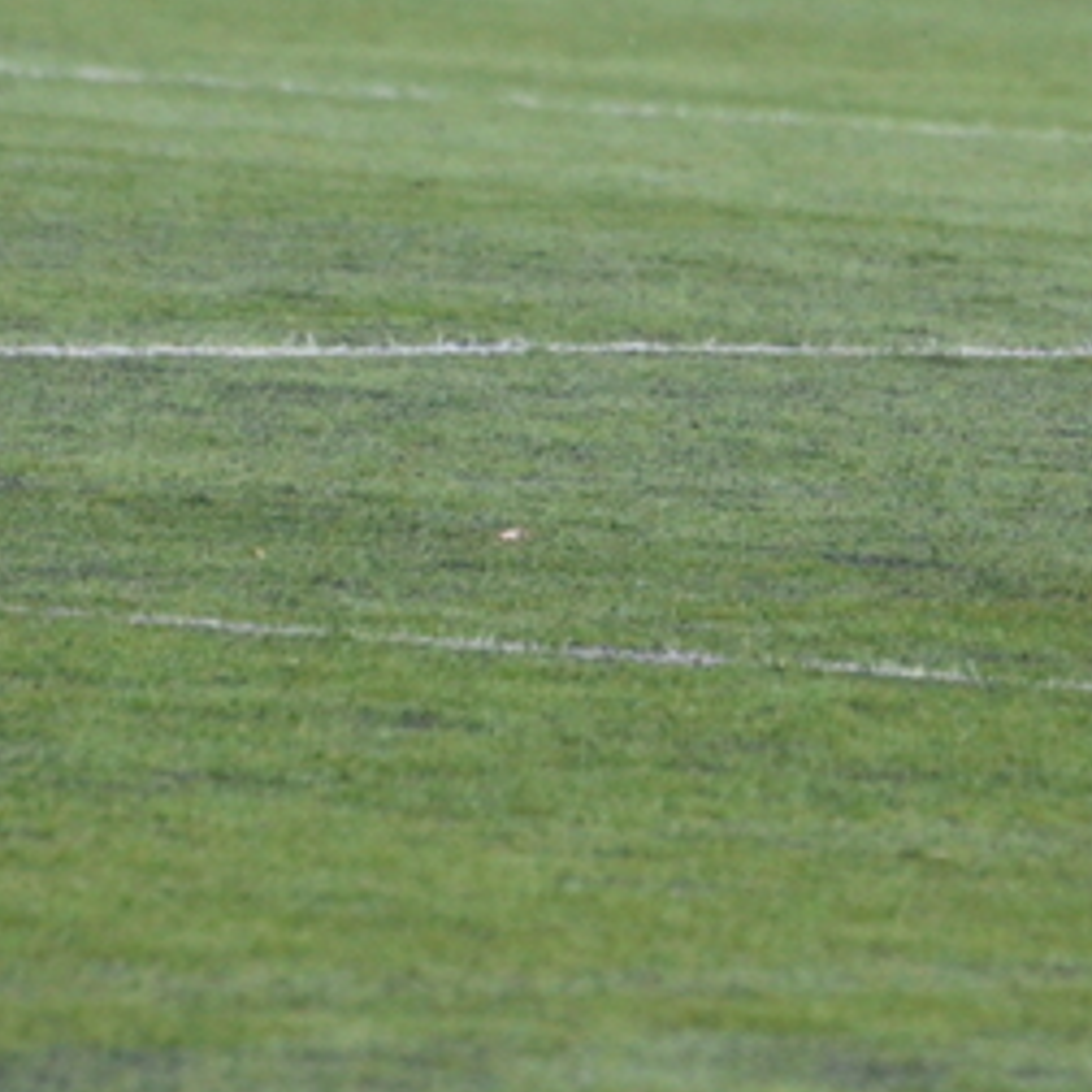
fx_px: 37439
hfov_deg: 1.7
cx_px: 1374
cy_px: 13
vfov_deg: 1.7
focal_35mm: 1049
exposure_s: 1/500
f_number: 6.3
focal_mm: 260
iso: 1600
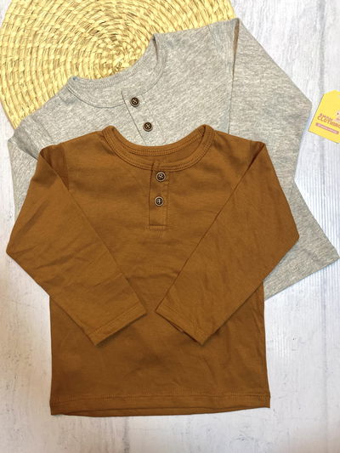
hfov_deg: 53.1
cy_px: 226
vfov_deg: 67.3
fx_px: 340
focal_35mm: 26
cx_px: 170
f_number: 1.8
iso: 250
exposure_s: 1/50
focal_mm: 4.25
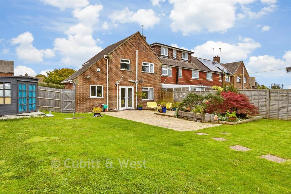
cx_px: 146
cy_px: 97
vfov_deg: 59.5
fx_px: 170
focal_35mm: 21
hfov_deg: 81.2
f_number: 8
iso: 200
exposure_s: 1/125
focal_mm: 14
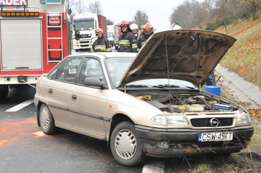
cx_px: 111
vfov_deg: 18.1
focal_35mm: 75
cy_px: 105
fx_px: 542
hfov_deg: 27.0
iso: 1000
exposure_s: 1/160
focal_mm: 29
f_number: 6.3
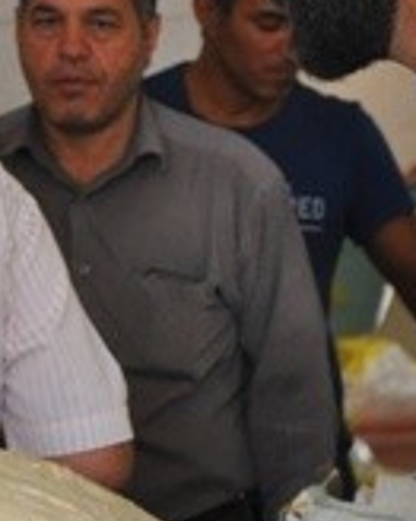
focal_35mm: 464
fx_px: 7148
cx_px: -38
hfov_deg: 3.3
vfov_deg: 4.2
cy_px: 167
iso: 800
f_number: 5.6
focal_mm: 92
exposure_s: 1/100
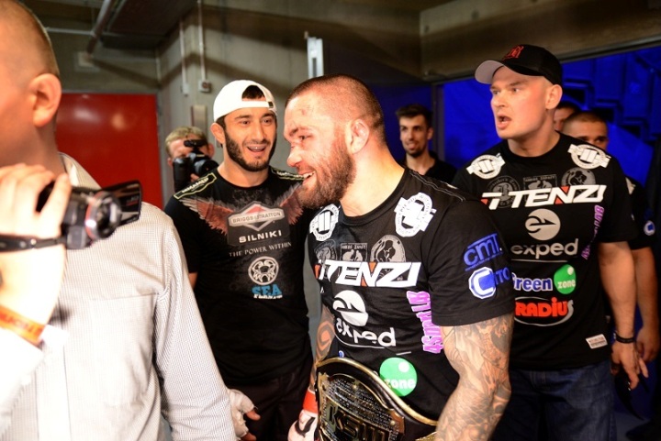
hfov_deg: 61.9
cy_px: 220
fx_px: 551
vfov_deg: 43.7
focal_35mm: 30
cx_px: 330
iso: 2500
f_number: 2.8
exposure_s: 1/160
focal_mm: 30
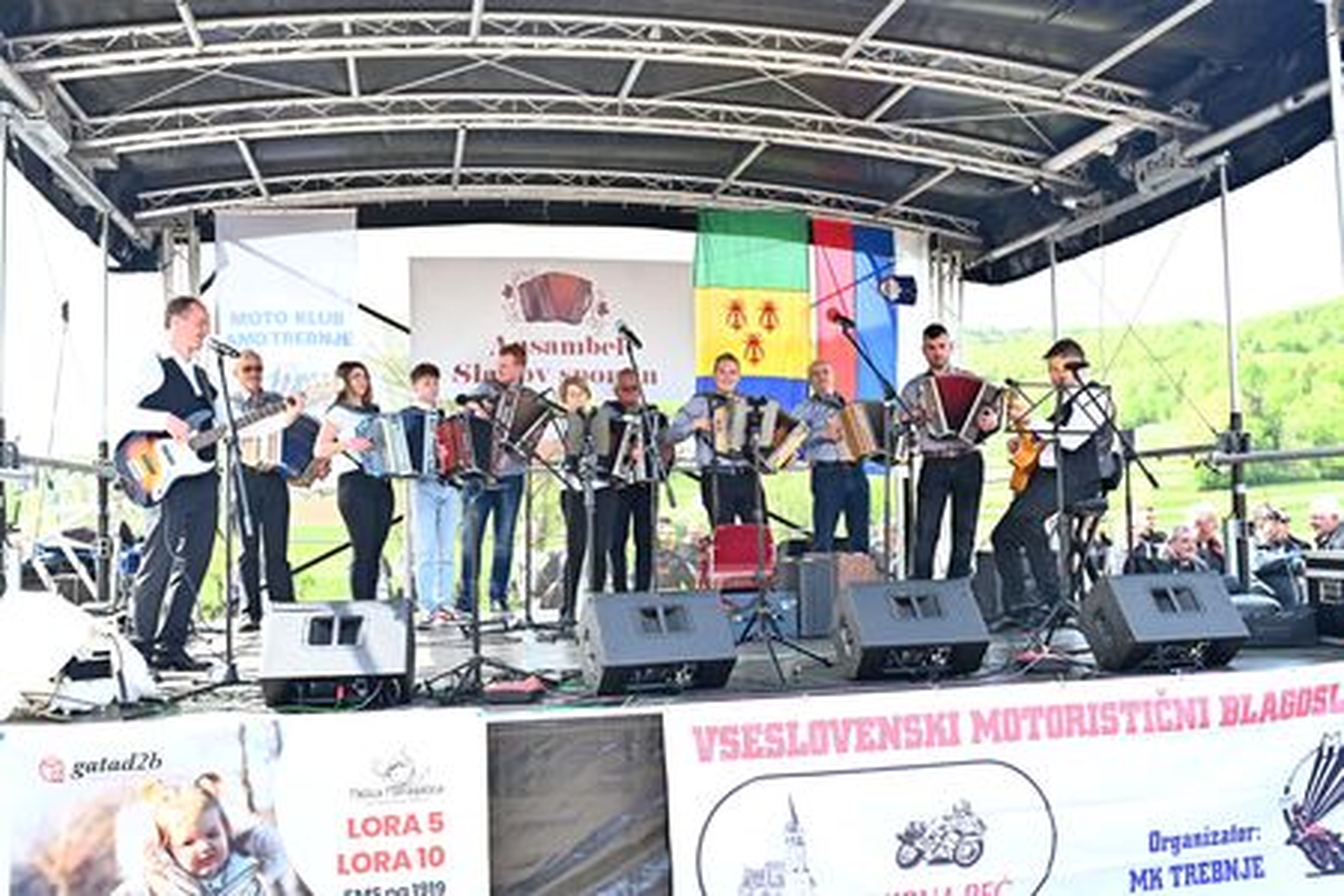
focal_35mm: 35
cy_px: 448
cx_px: 672
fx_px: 1307
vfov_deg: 37.9
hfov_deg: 54.4
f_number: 7.1
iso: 1600
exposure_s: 1/640
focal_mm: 35
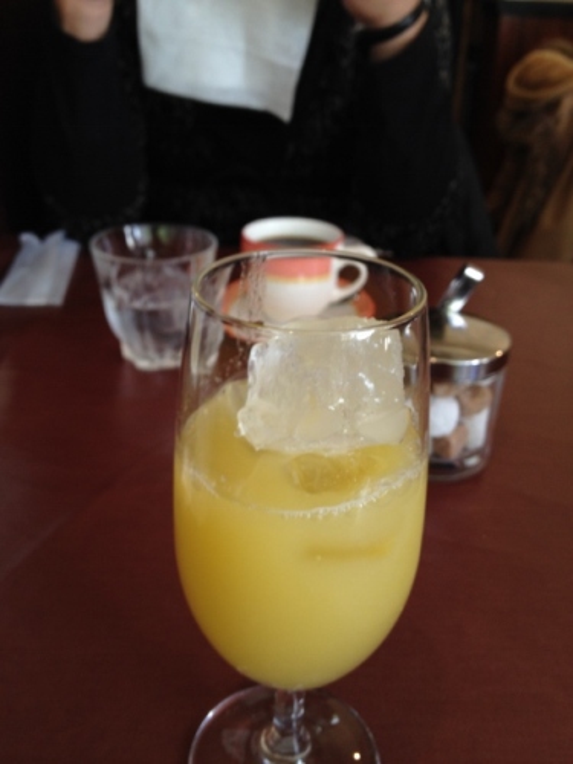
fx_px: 772
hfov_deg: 40.7
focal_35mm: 35
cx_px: 286
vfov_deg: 52.6
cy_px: 382
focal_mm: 4.28
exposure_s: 1/24
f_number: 2.4
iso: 50
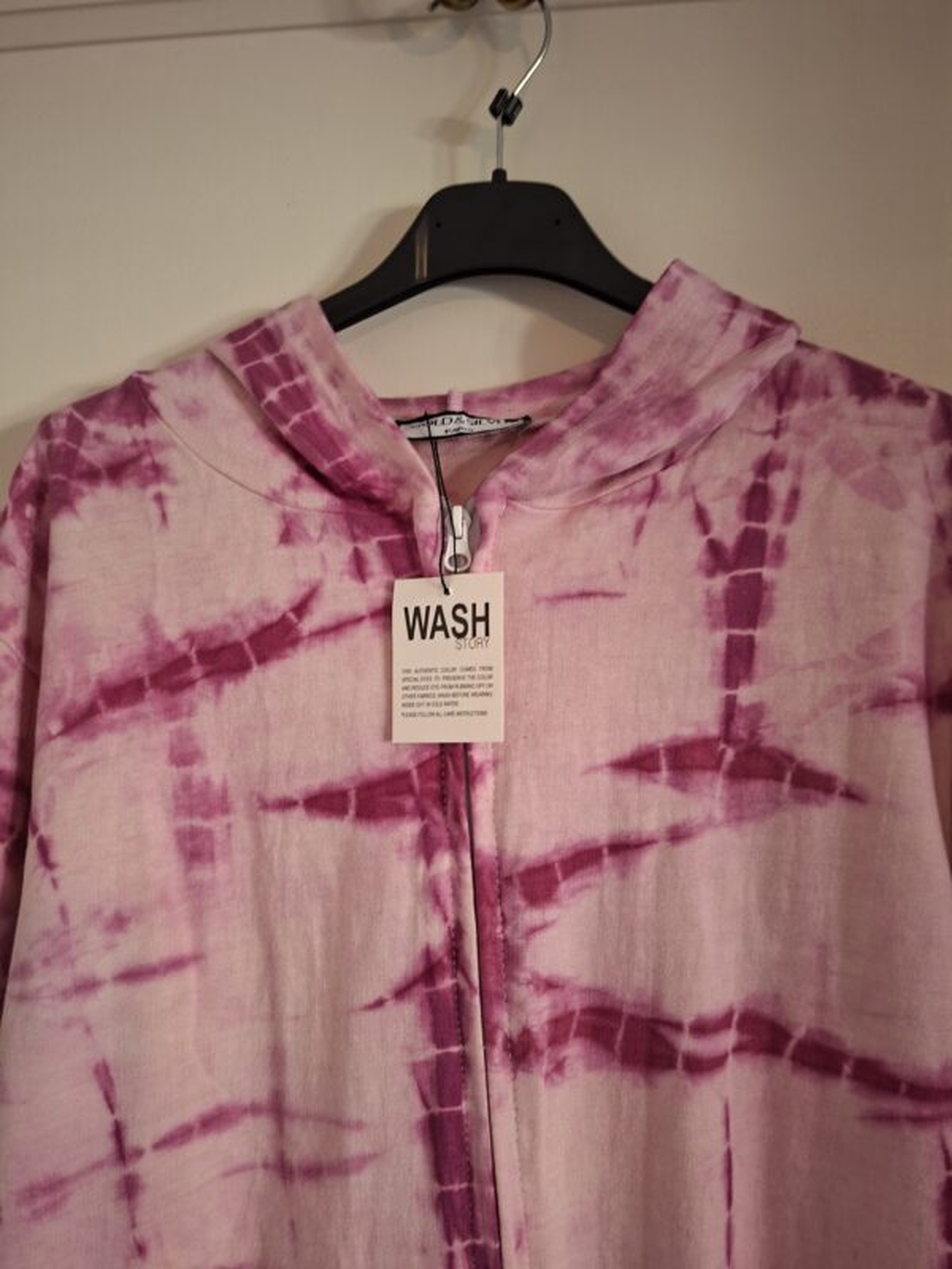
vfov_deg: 73.9
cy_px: 634
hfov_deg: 58.9
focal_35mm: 23
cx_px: 476
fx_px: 843
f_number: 1.8
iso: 320
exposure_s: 1/33
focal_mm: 5.54
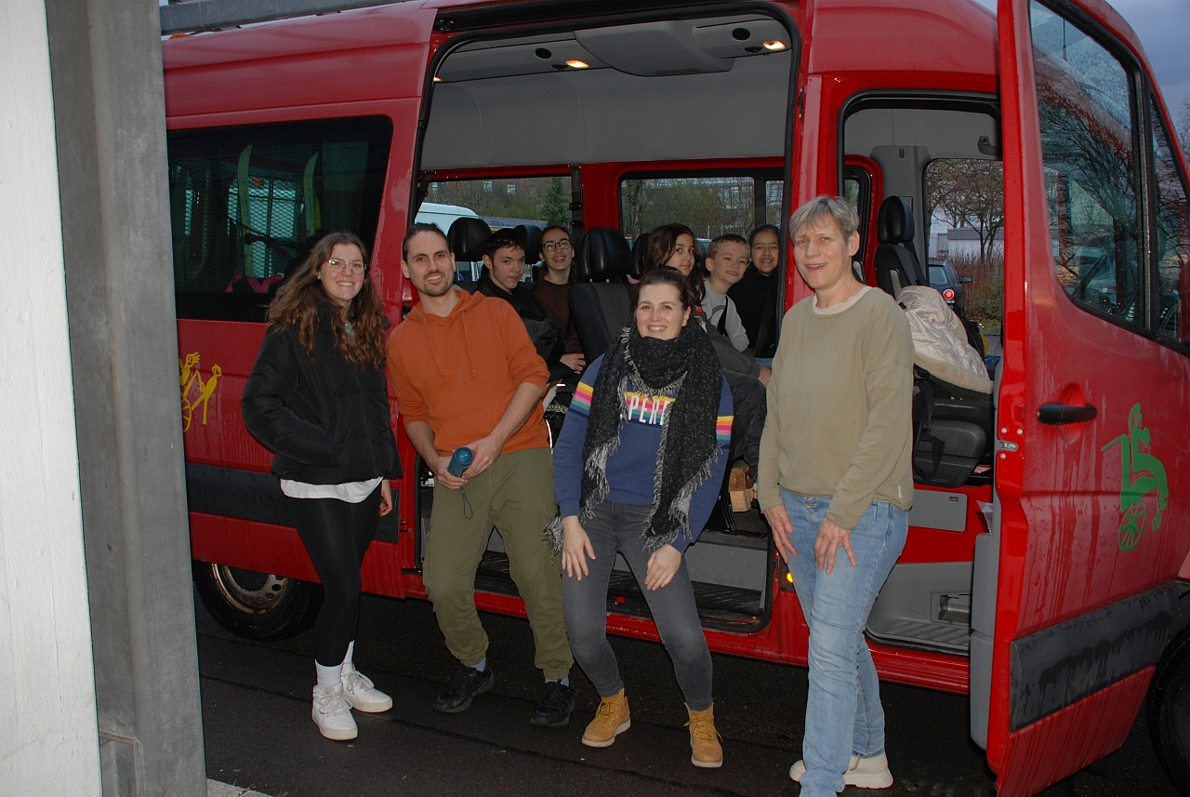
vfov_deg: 43.7
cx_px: 595
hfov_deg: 61.9
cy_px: 398
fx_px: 993
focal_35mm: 30
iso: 200
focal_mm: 20
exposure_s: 1/60
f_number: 3.8
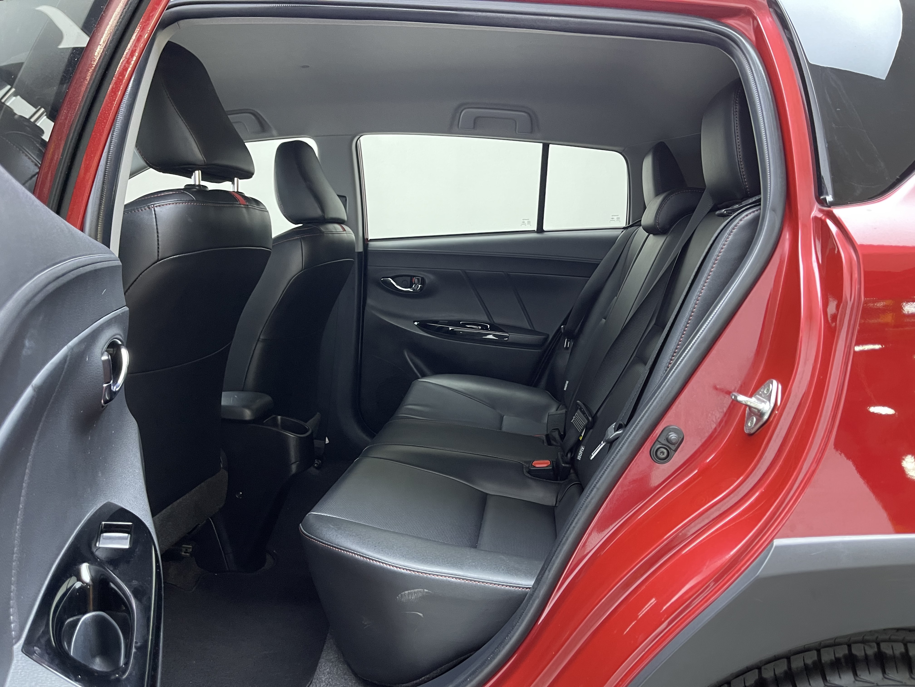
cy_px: 344
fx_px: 661
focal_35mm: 25
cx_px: 458
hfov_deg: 69.4
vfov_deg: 54.9
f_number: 1.6
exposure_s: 1/33
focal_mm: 5.1
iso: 400
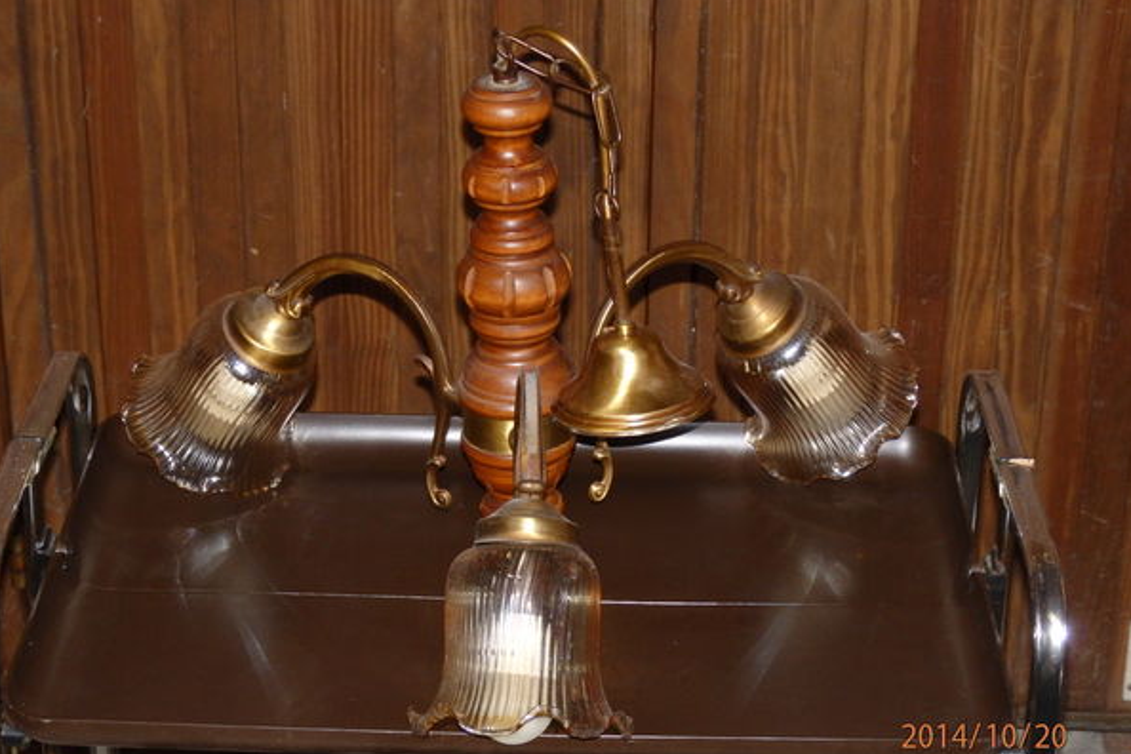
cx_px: 566
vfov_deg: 16.3
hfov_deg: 24.2
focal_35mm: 84
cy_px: 398
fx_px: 2639
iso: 400
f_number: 4.6
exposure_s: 1/40
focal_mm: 14.4
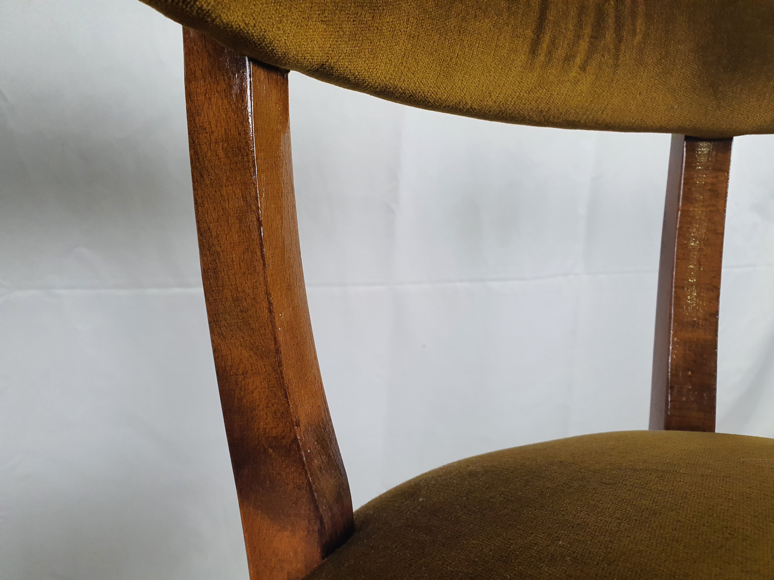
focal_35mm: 26
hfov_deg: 67.3
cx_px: 387
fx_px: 581
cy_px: 290
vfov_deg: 53.1
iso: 250
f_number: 2.4
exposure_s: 1/100
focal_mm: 4.3
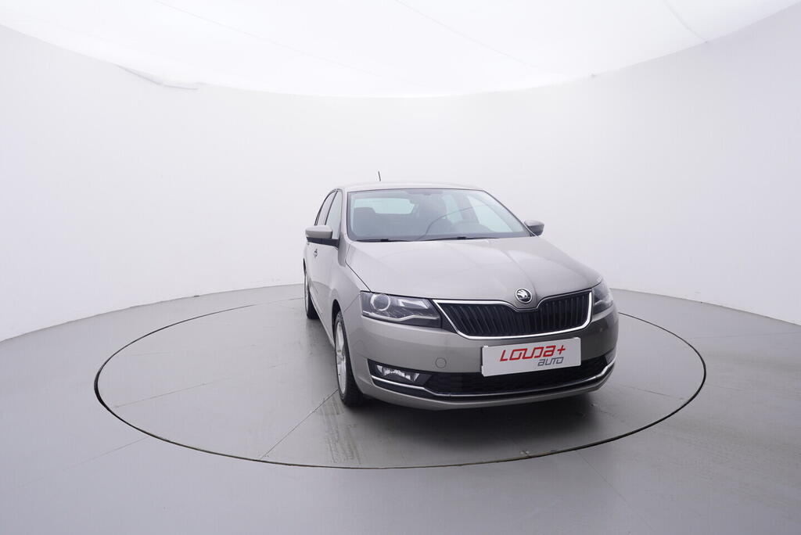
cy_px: 268
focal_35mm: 22
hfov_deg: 77.3
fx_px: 501
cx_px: 400
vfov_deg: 56.2
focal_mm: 15
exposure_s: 1/80
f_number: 5
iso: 200
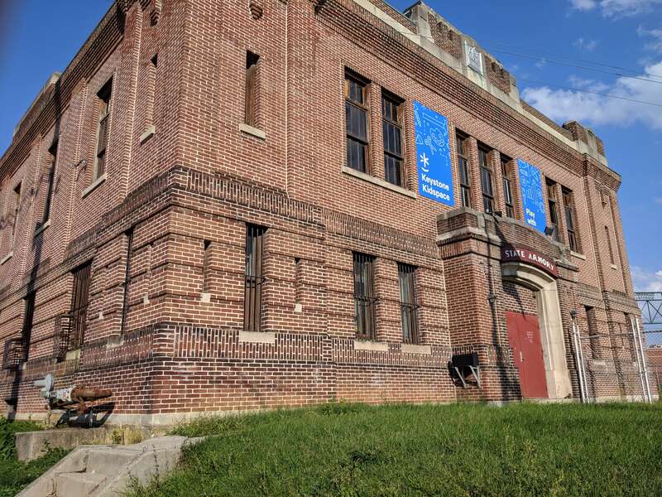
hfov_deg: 65.3
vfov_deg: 51.4
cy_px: 248
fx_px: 516
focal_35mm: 27
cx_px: 331
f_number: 1.8
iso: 60
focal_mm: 4.44
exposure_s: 1/3356
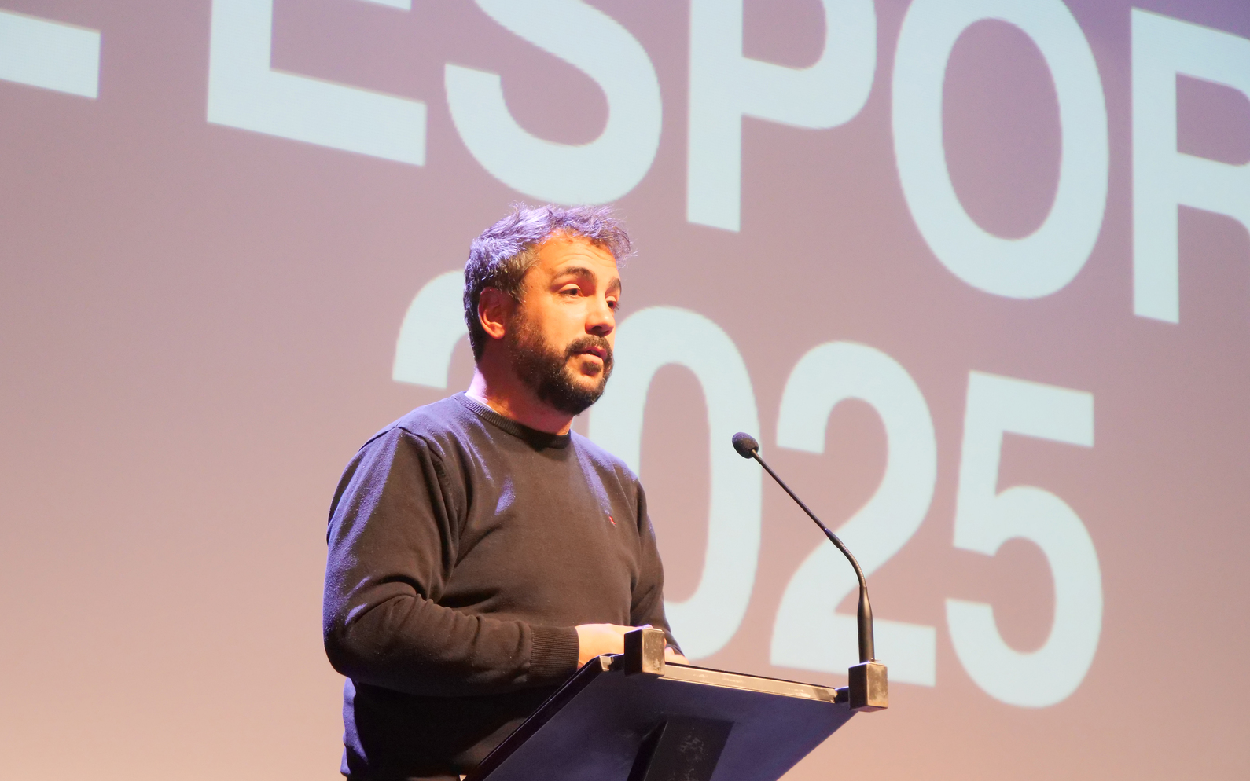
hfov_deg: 16.3
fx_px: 4361
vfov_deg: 10.2
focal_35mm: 128
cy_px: 442
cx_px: 626
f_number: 5.6
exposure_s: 1/40
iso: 3200
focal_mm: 60
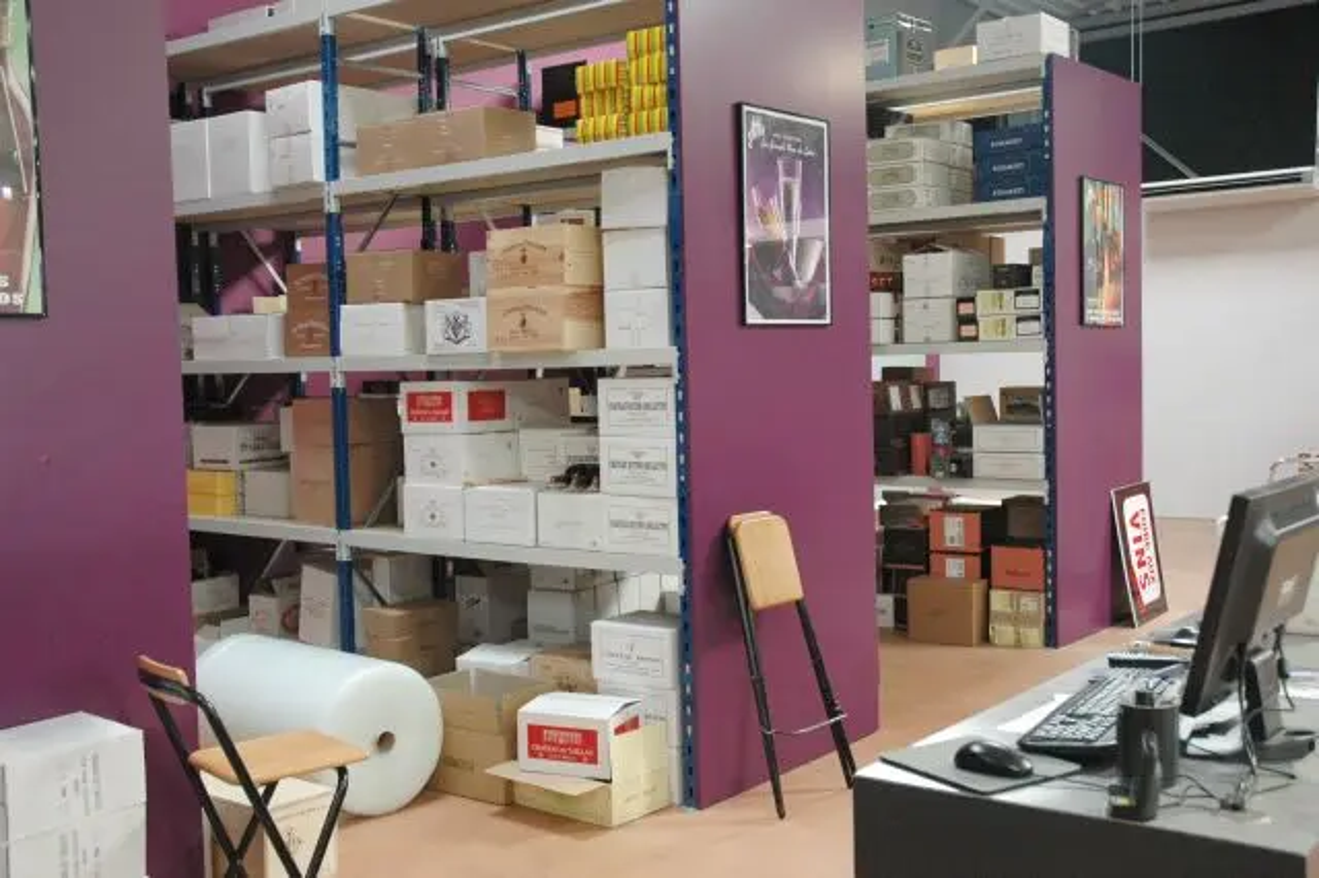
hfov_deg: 47.9
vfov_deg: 33.0
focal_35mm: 40
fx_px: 1483
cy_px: 439
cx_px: 660
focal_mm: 27
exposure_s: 1/125
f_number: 4.5
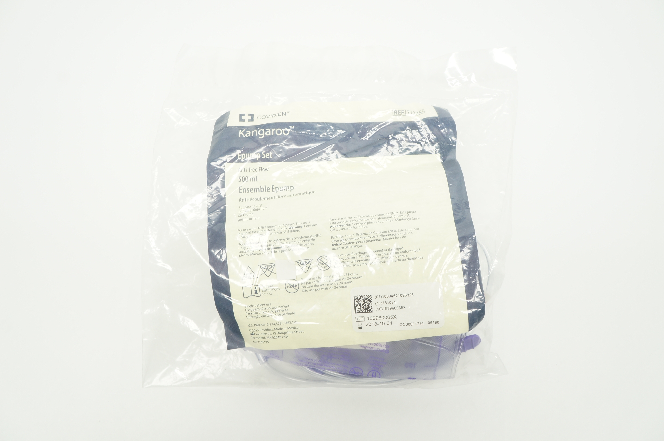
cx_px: 332
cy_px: 220
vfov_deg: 47.8
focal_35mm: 27
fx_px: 497
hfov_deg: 67.4
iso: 400
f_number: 8
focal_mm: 18
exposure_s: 1/30
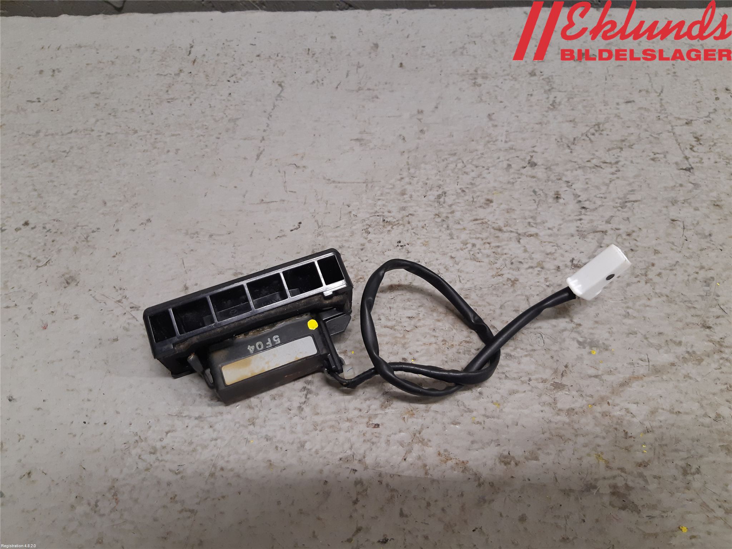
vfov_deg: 53.1
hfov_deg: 67.3
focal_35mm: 26
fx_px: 550
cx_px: 366
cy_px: 274
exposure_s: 1/50
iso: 160
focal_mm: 3.93
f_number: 1.7
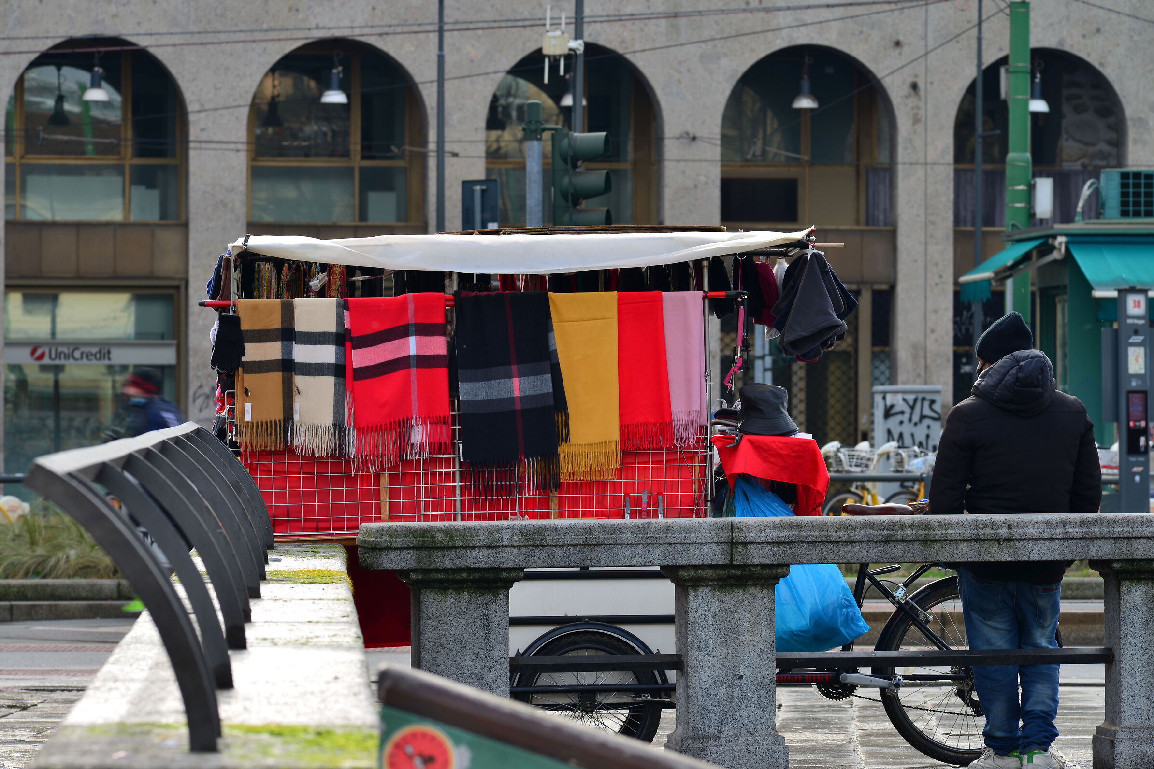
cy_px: 384
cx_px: 579
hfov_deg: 11.4
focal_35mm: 181
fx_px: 5802
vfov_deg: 7.6
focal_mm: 180
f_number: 11
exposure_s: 1/30
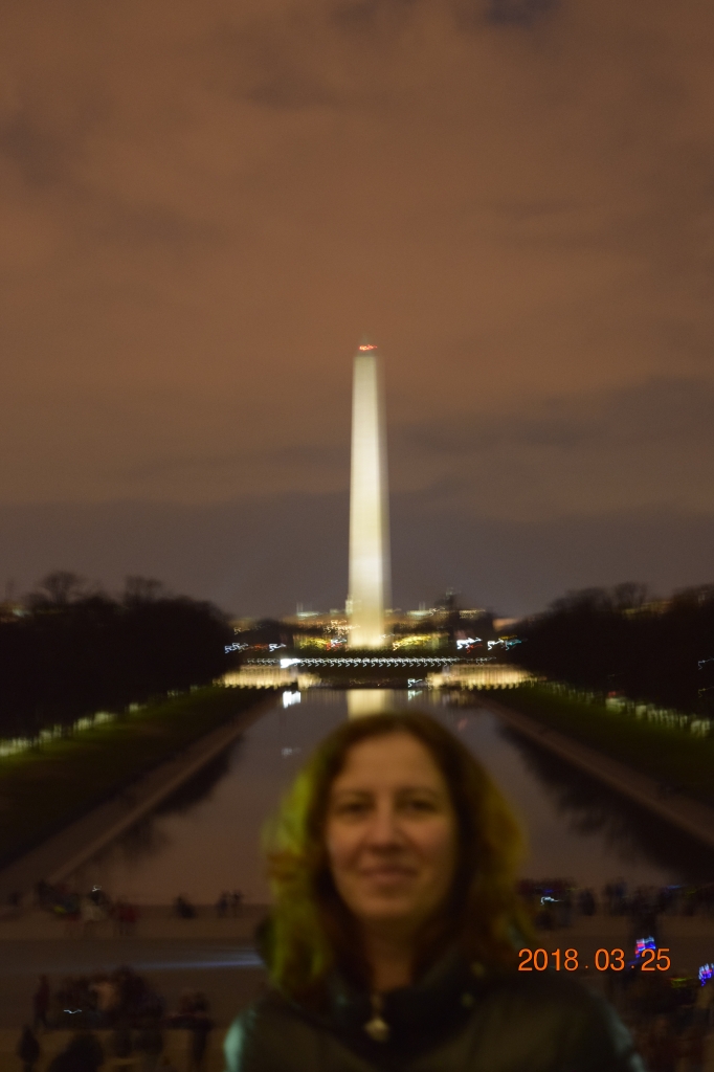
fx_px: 2456
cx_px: 357
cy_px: 536
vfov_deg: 24.6
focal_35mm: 82
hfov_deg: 16.5
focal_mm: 55
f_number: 5.6
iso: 1600
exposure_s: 1/2
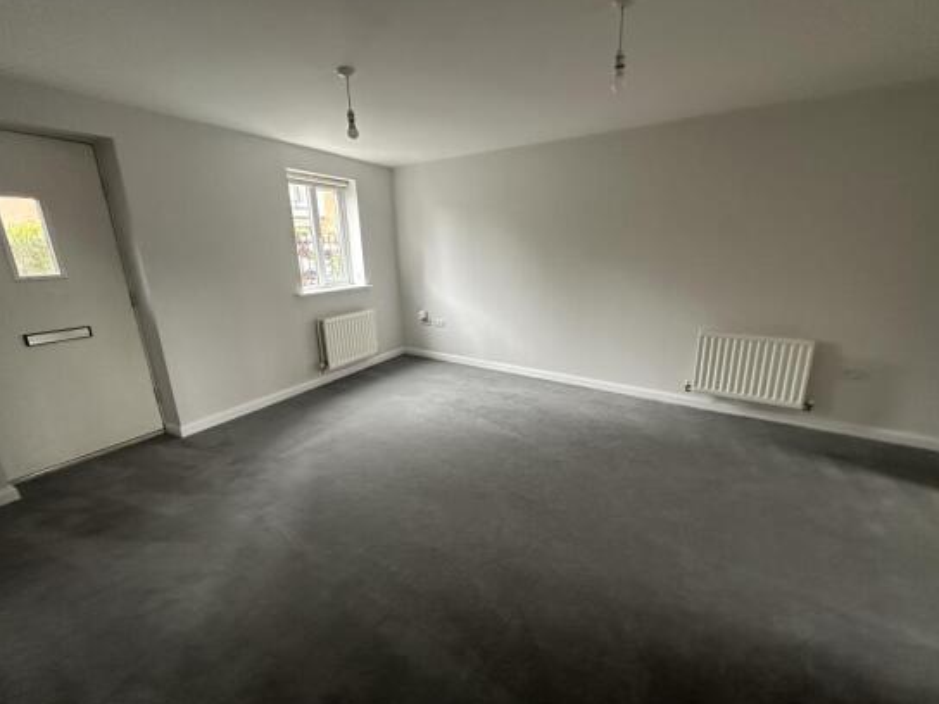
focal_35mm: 15
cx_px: 489
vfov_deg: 81.7
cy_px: 356
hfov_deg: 98.1
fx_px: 407
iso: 640
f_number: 2.2
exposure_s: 1/60
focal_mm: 2.22
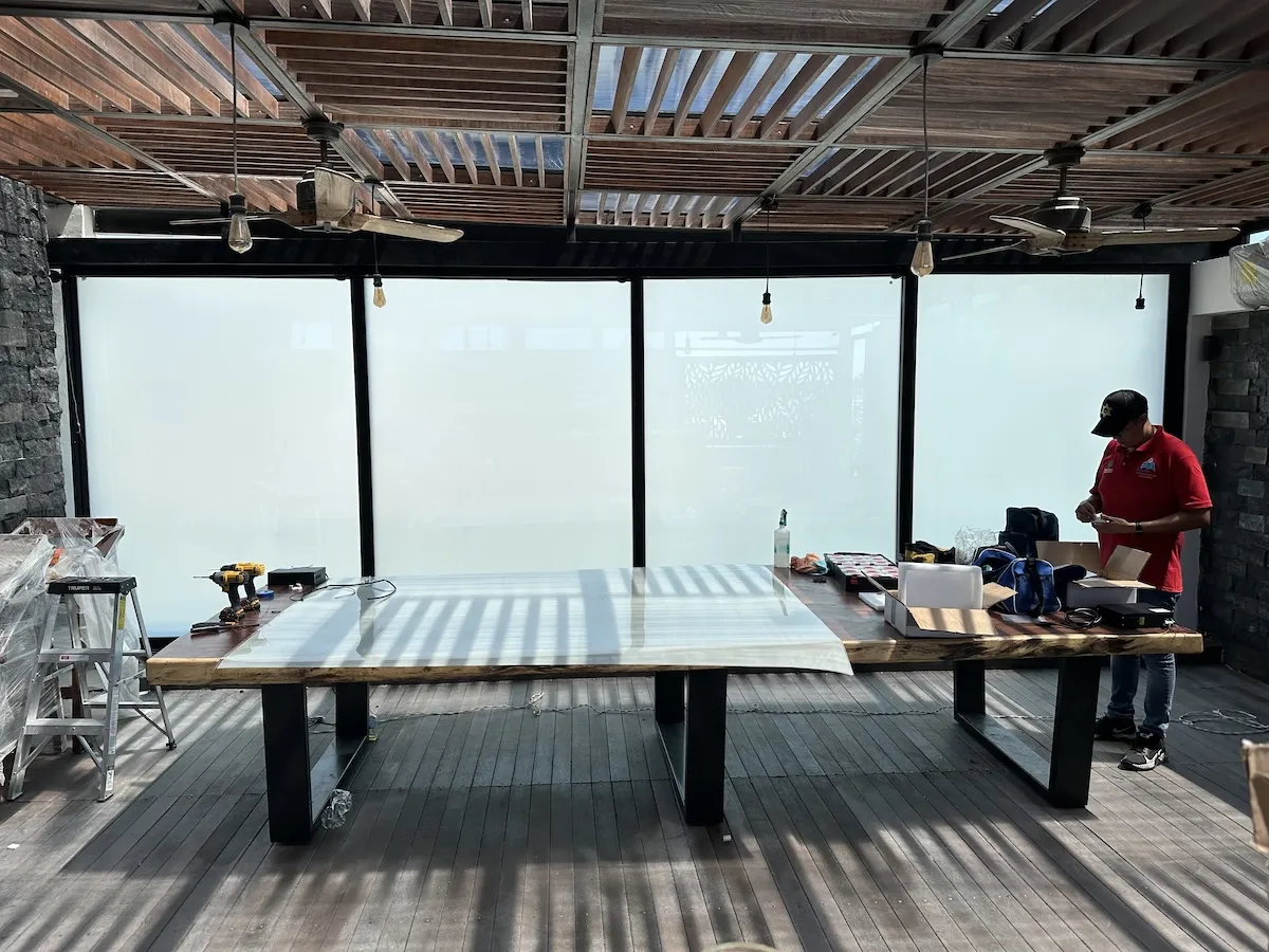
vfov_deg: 56.8
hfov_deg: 71.6
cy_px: 476
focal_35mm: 24
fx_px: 880
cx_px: 634
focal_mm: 6.86
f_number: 1.78
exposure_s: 1/2110
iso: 80
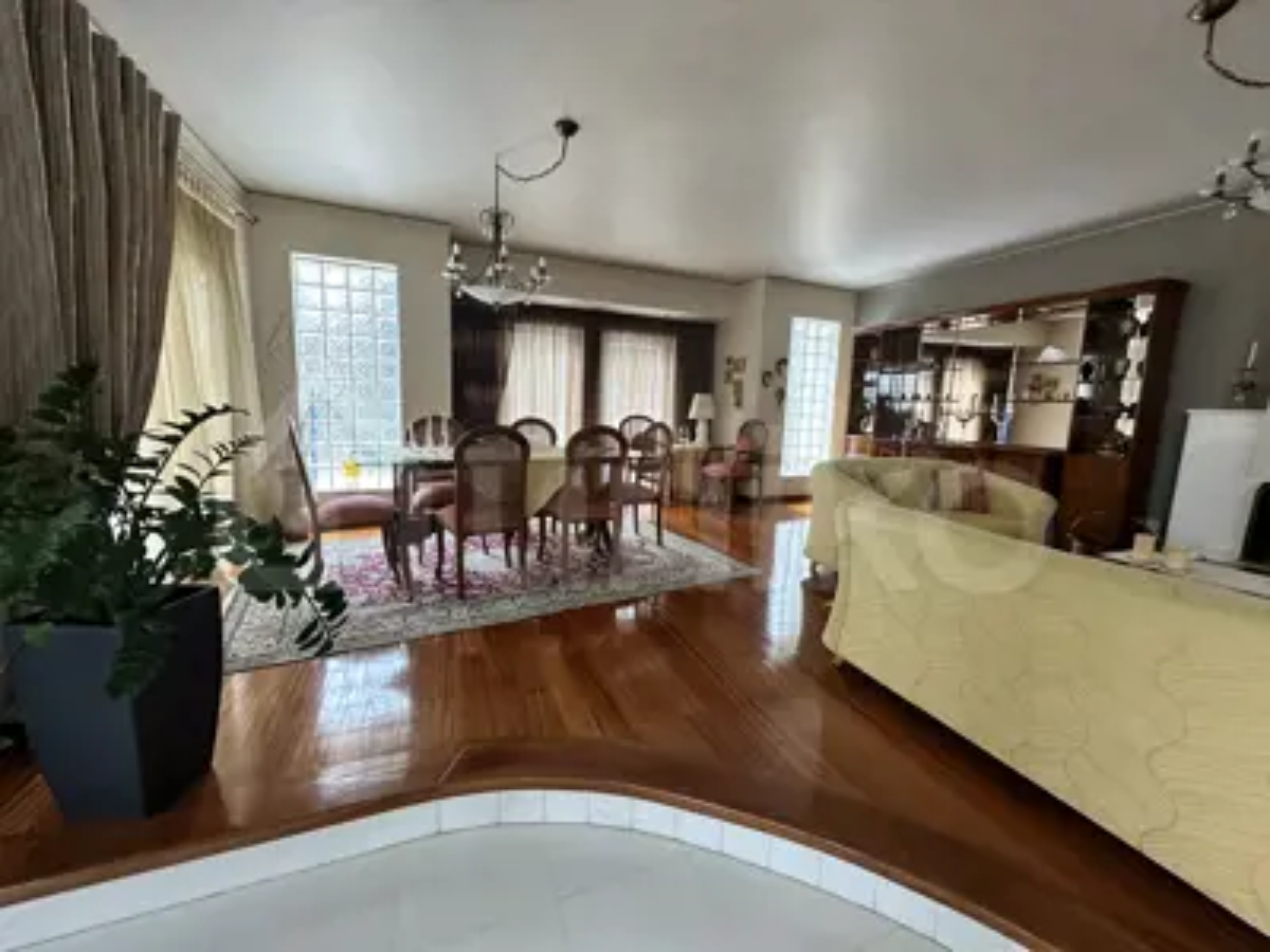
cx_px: 635
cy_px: 476
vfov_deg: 85.7
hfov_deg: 102.1
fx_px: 514
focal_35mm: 14
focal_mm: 2.22
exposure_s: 1/99
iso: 200
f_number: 2.2
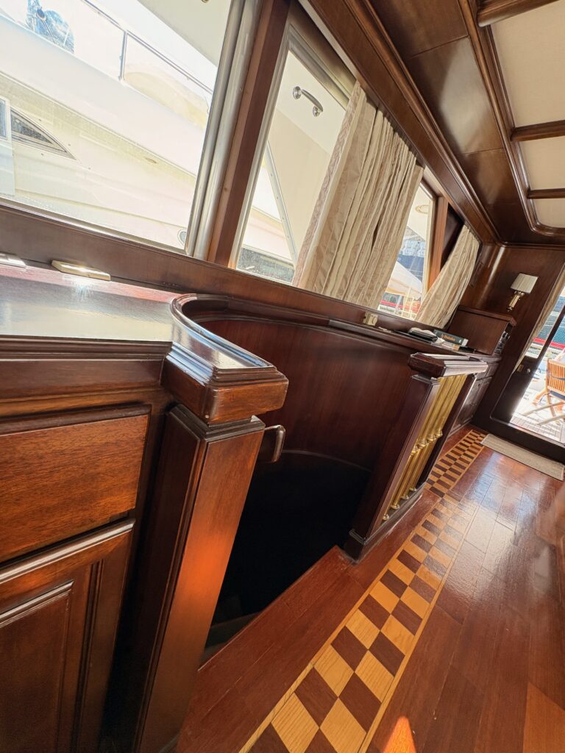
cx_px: 282
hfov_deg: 85.7
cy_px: 376
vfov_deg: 102.1
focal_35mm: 14
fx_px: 305
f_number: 2.2
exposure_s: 1/99
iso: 200
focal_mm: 2.22
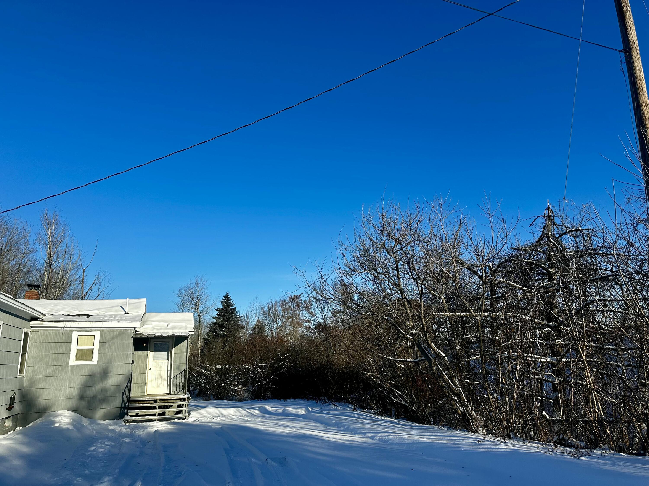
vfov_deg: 56.8
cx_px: 324
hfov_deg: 71.6
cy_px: 243
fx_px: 450
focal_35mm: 24
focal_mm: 6.86
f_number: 1.78
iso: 80
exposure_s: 1/4545
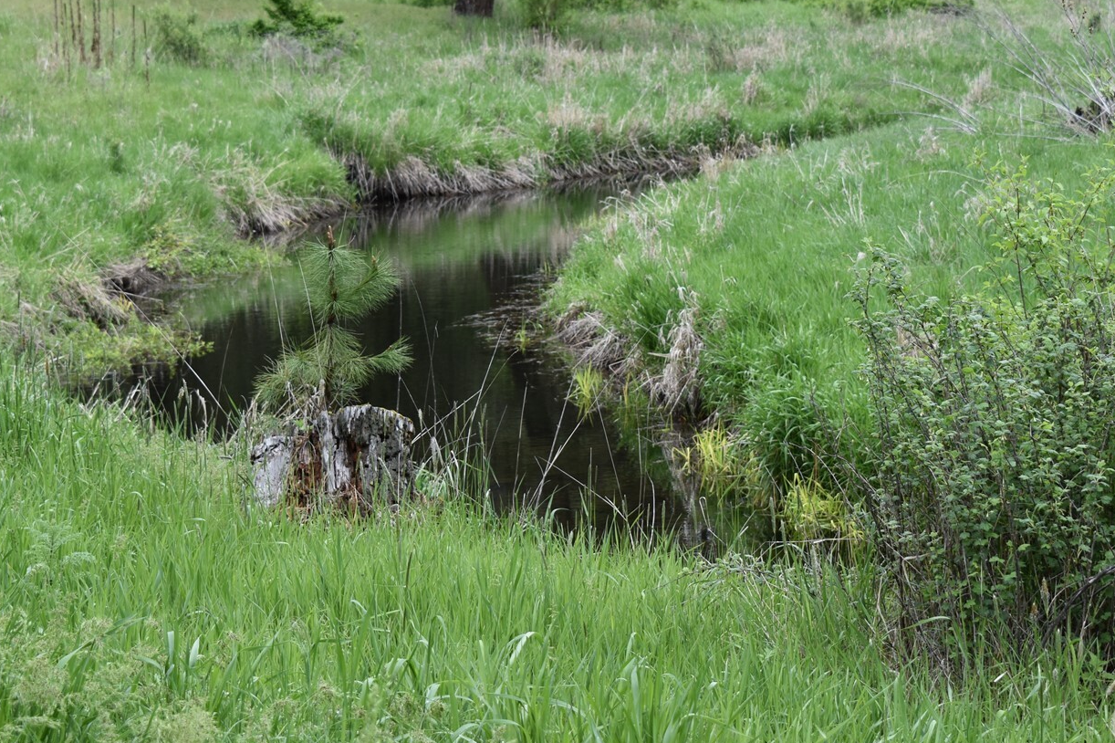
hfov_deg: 20.4
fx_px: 3096
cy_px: 242
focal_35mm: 100
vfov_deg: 13.7
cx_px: 559
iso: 200
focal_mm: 48
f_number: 7.1
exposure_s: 1/250
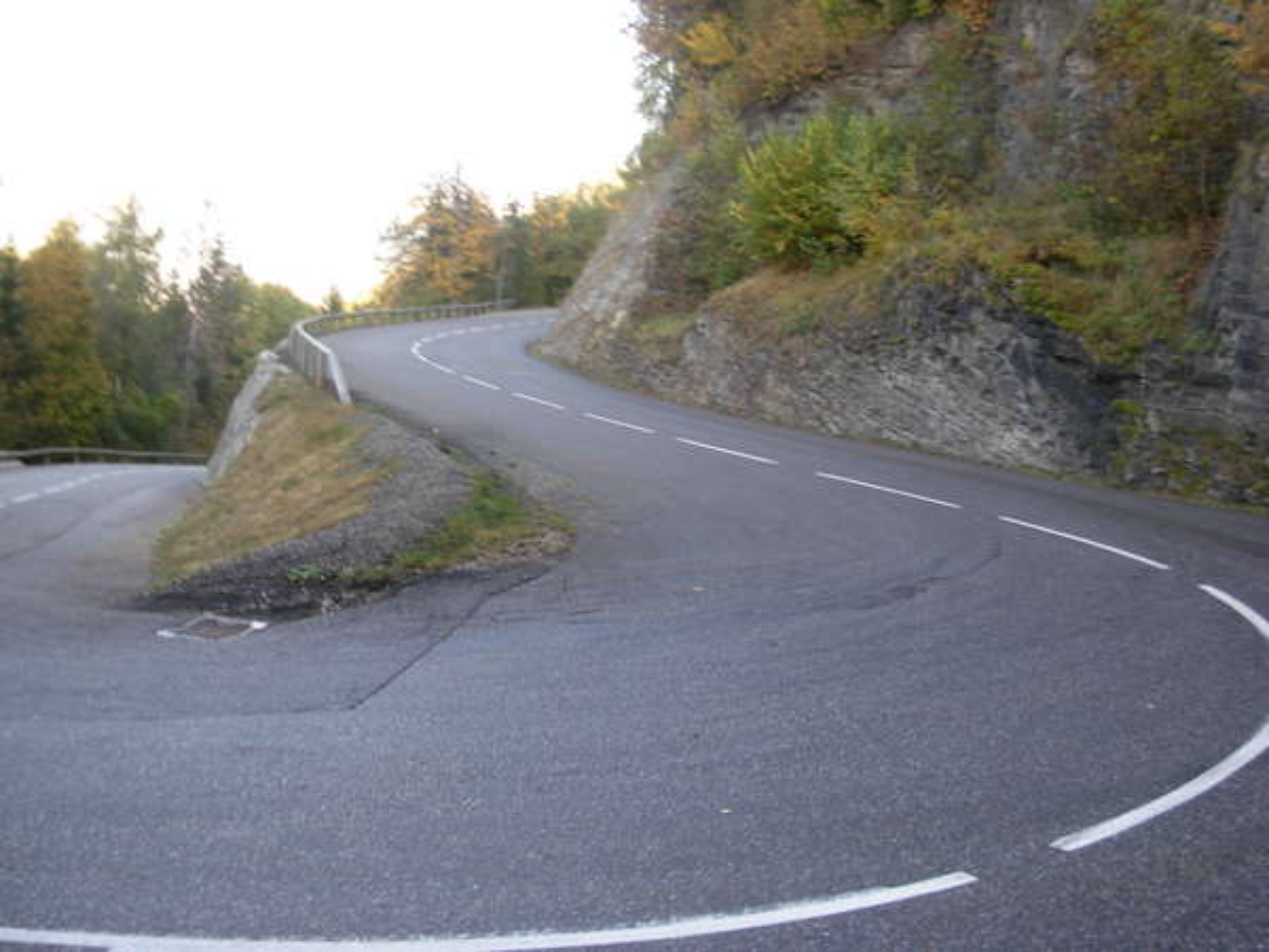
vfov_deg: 37.7
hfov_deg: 49.0
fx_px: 1393
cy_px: 476
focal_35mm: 38
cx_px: 634
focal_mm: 6.3
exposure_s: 1/65.8
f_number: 2.9
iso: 79
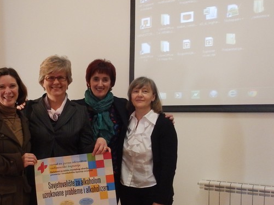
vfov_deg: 31.8
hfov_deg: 40.8
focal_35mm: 45
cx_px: 66
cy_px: 143
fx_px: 356
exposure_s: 1/30
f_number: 3.4
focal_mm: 4
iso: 400
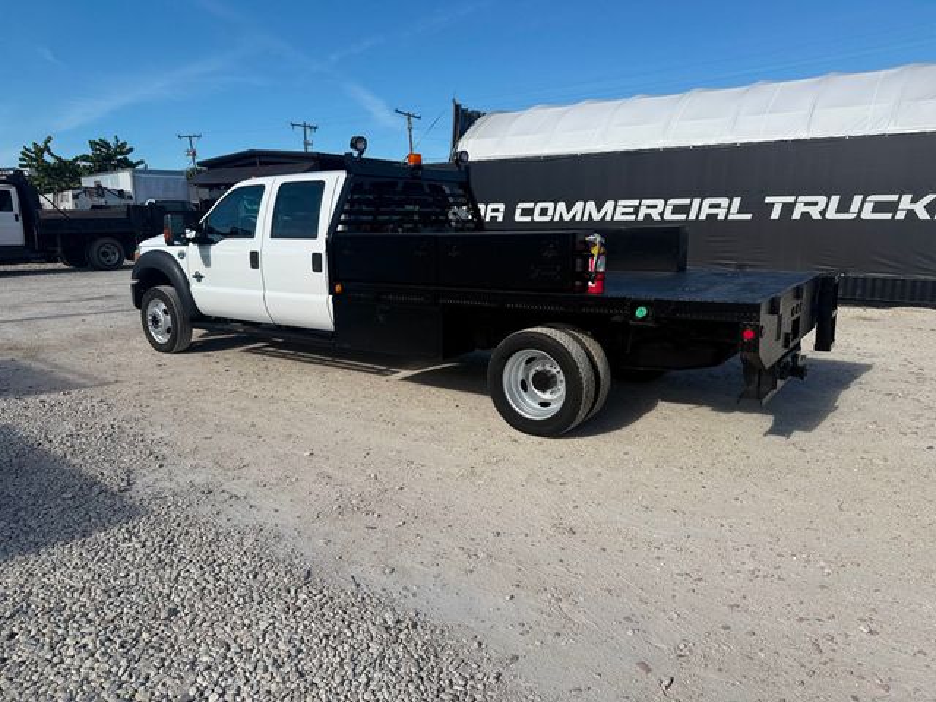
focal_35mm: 24
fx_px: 649
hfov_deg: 71.6
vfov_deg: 56.8
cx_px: 468
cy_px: 351
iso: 80
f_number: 1.78
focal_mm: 6.76
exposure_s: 1/6711
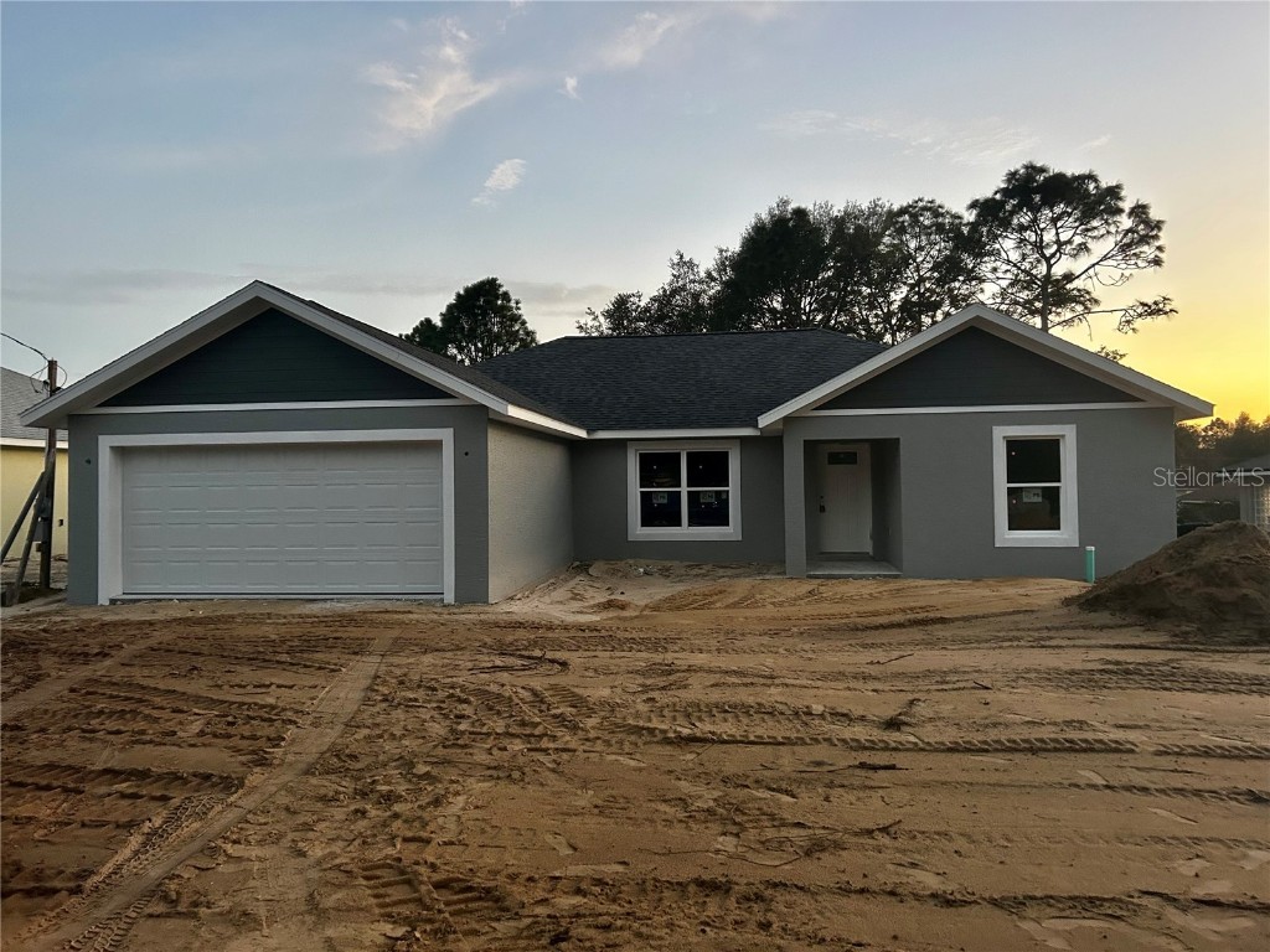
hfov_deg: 67.3
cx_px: 635
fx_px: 954
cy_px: 476
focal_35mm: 26
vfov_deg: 53.1
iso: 320
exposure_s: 1/60
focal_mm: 5.7
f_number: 1.5
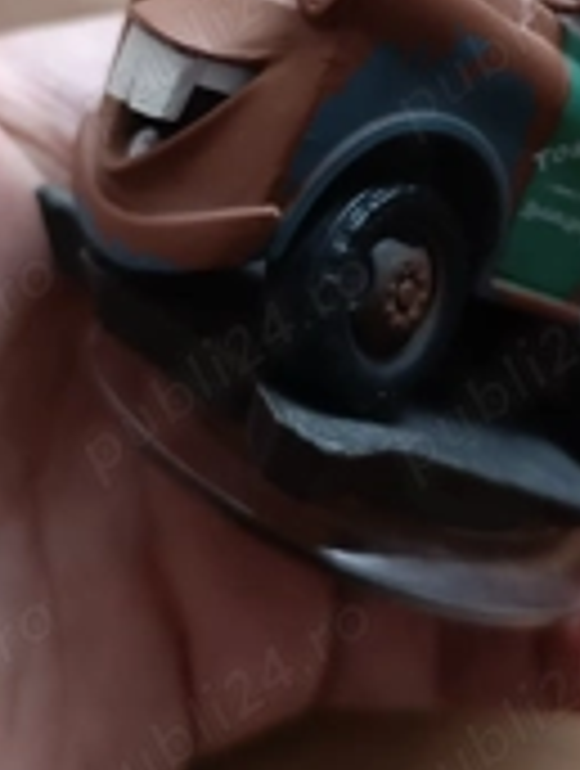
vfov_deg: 32.7
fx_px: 1246
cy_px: 95
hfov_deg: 26.1
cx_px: 382
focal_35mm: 56
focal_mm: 6.14
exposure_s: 1/50
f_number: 1.65
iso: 1112
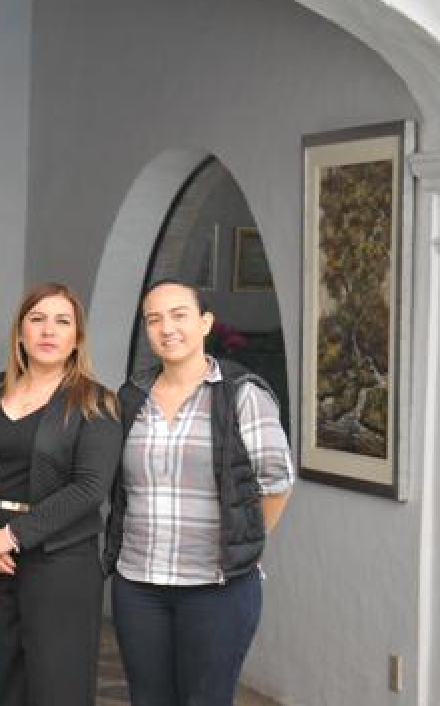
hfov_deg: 10.4
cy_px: 367
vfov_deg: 18.5
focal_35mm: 113
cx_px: -508
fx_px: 2171
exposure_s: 1/125
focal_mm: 38
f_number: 2.8
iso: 125
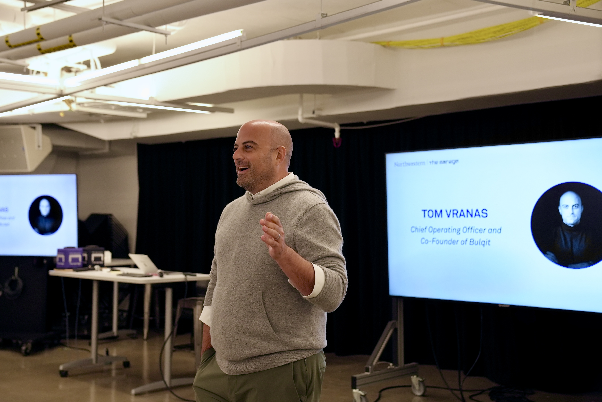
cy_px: 201
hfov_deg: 41.1
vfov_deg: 28.1
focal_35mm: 48
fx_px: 803
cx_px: 301
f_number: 4
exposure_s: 1/160
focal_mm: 48
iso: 1600
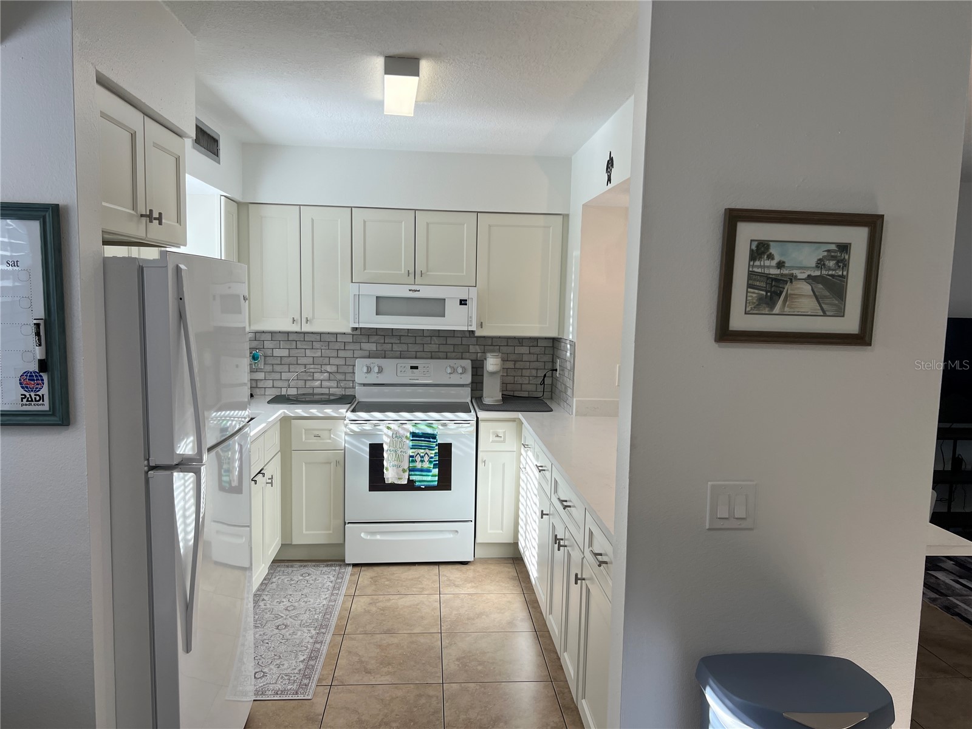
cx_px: 486
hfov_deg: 67.3
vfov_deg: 53.1
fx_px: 730
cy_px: 364
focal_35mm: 26
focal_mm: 5.7
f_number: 1.5
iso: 50
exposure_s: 1/328
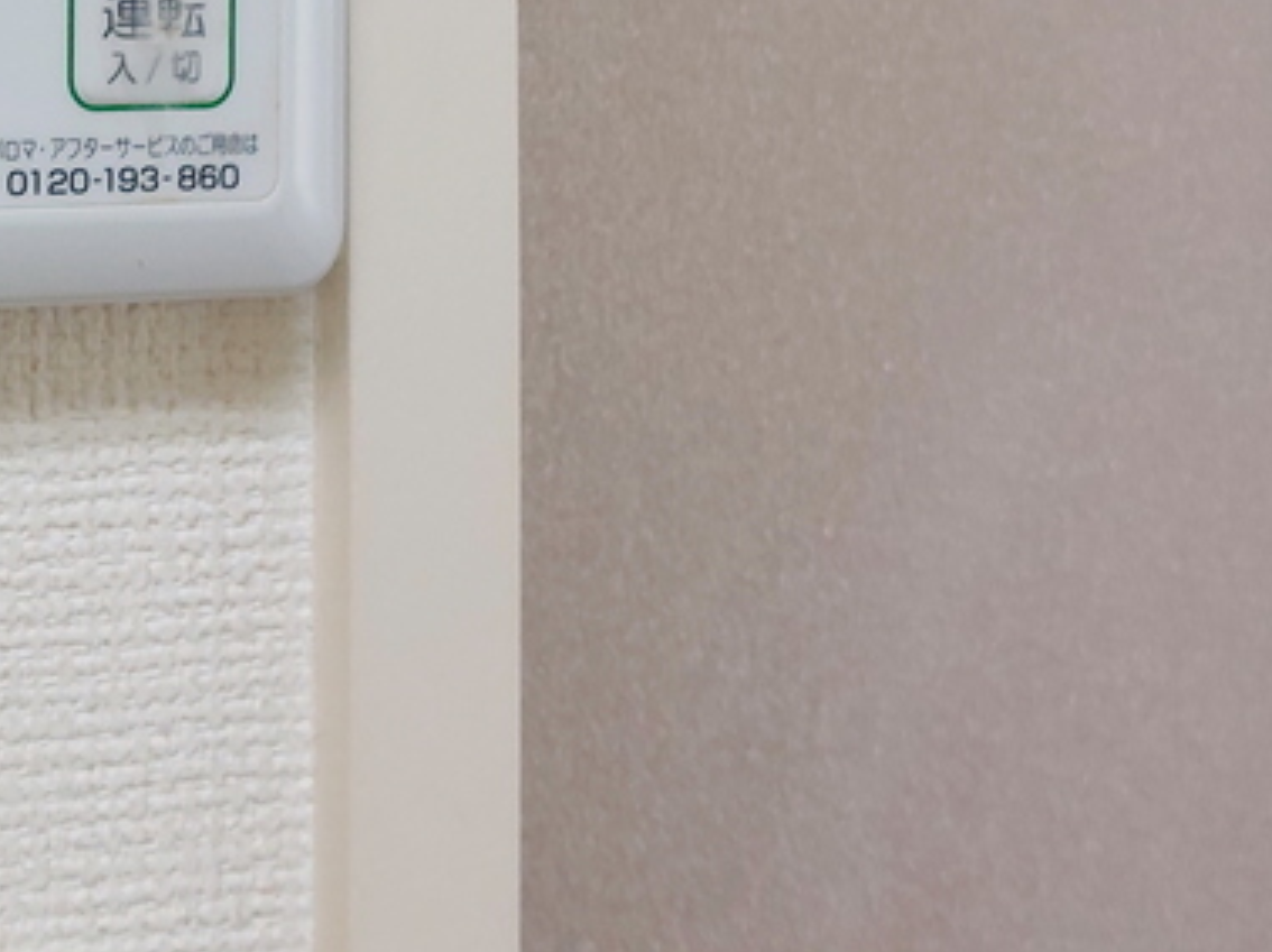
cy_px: -256
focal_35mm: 61
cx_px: -165
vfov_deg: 21.8
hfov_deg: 28.5
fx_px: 2240
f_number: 1.8
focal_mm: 5.23
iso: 64
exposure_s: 1/60
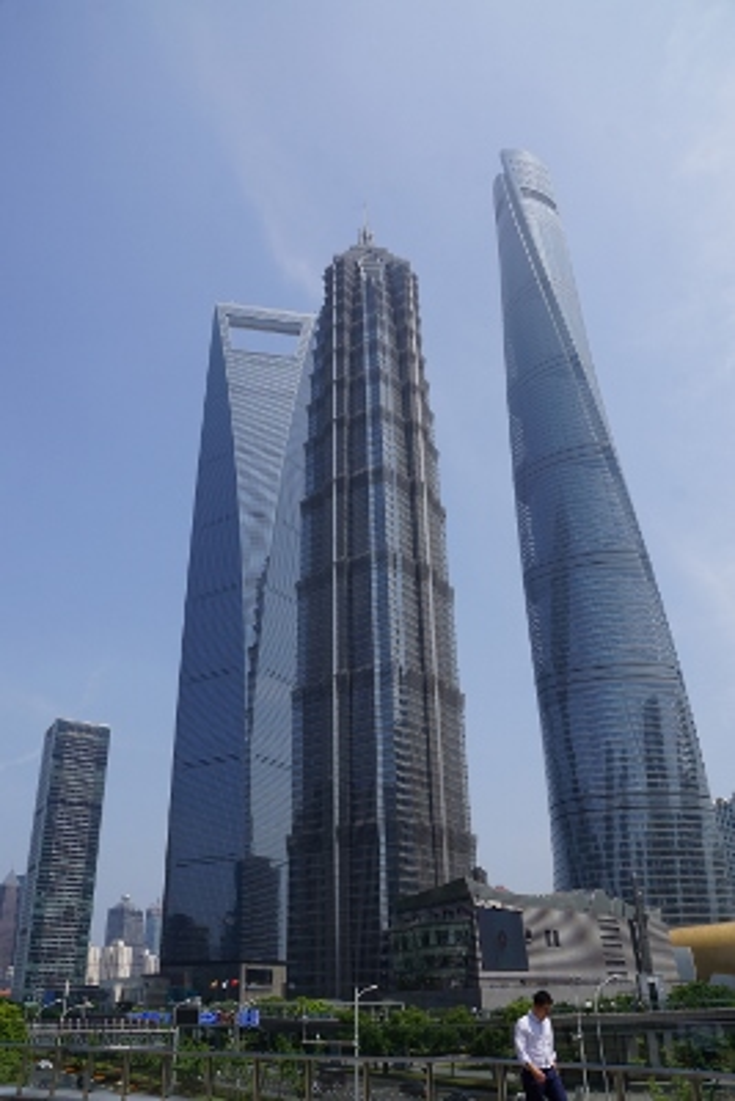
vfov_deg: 67.4
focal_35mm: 27
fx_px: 826
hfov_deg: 48.0
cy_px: 550
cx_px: 368
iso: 100
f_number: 10
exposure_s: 1/250
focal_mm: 18
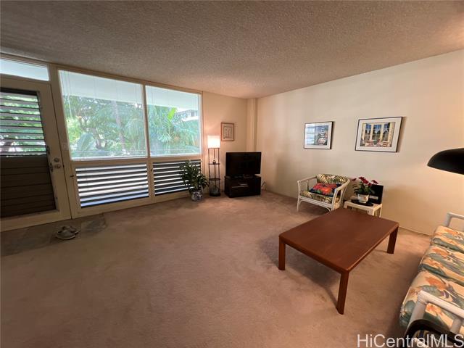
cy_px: 174
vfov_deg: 89.9
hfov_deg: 106.2
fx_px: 174
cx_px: 232
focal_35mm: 13
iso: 64
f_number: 1.8
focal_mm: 1.57
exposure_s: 1/30
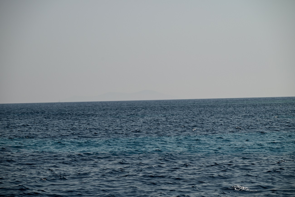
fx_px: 1188
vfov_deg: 9.5
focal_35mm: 145
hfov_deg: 14.2
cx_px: 148
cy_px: 98
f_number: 7.1
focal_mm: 145
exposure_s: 1/1600
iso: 100
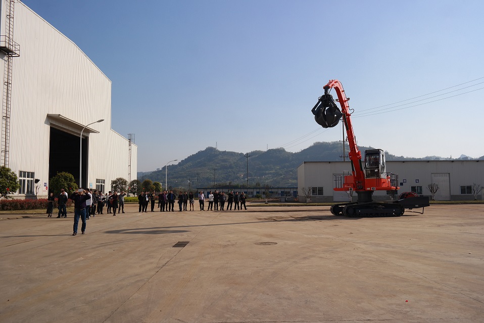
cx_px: 242
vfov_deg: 45.0
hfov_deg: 63.7
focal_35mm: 29
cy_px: 162
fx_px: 390
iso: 100
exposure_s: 1/400
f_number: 8
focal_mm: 19
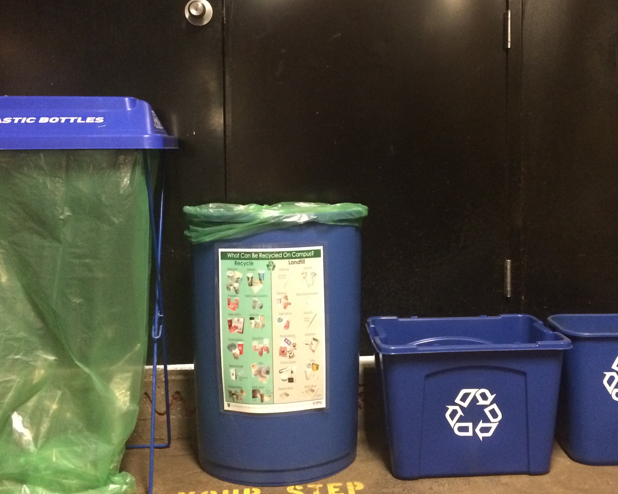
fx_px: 786
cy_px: 191
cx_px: 351
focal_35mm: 43
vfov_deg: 34.7
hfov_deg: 42.8
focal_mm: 4.15
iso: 400
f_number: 2.2
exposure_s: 1/15
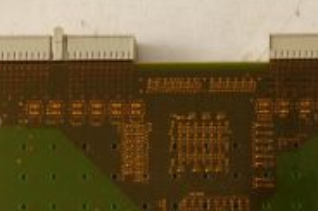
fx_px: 1437
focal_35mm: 163
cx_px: 297
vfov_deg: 8.2
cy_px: 335
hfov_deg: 12.5
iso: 1600
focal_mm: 50
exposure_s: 1/200
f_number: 13
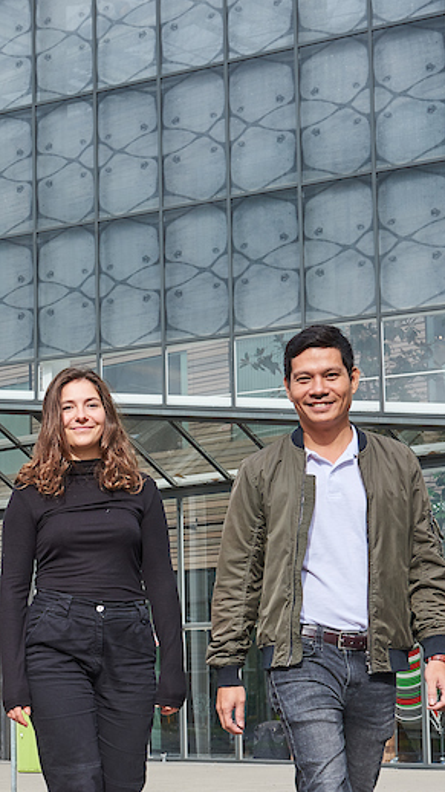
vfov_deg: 24.9
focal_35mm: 85
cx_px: -89
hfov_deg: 13.8
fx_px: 1785
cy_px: 510
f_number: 6.3
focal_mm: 35
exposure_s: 1/250
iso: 64
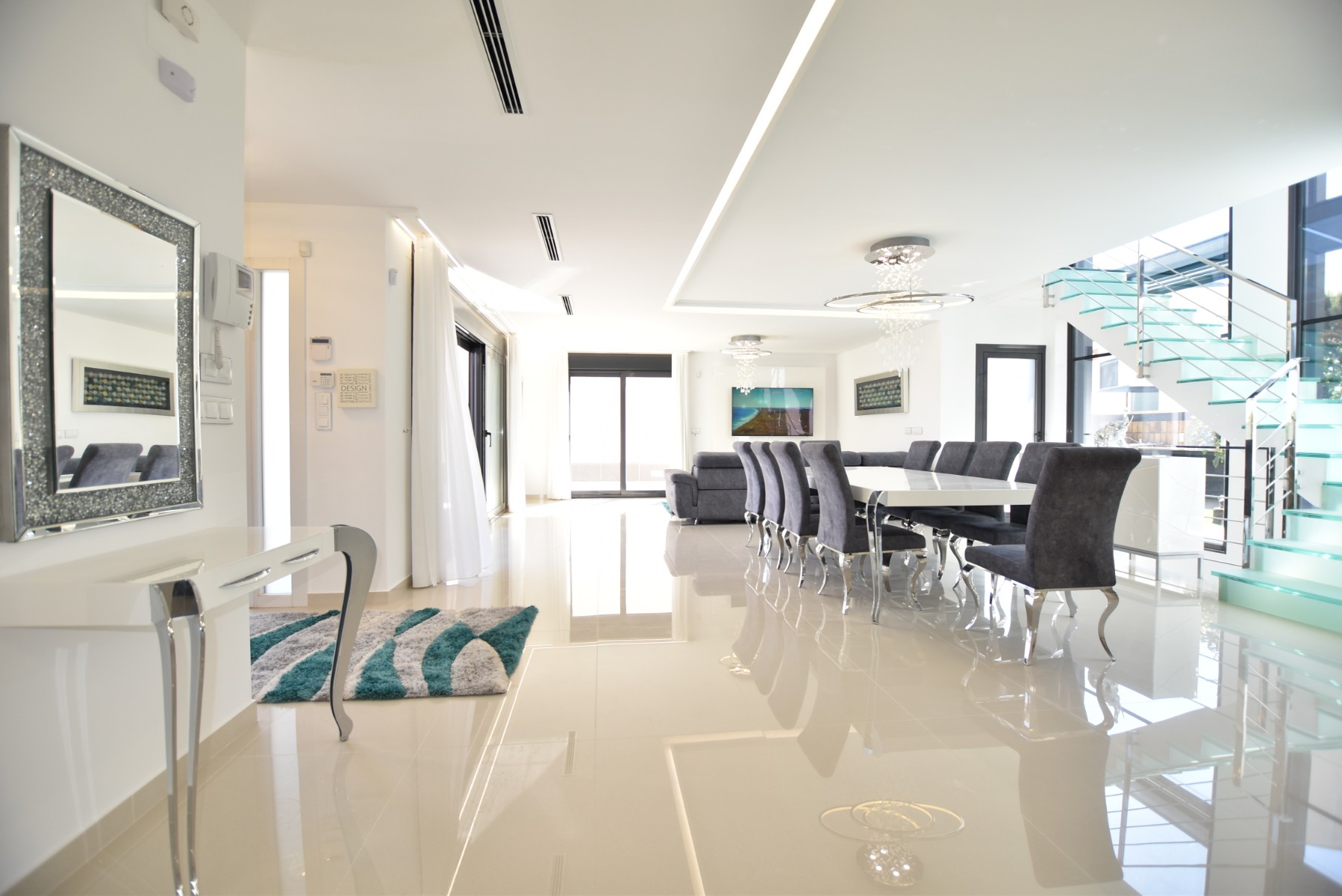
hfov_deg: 100.4
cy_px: 448
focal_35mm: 15
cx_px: 671
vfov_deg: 77.4
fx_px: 559
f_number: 3.5
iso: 200
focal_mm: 10
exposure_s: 1/200
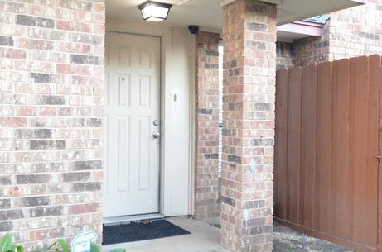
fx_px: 423
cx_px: 179
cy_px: 123
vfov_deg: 33.2
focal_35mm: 40
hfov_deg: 48.5
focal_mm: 12
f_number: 5.6
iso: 3200
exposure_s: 1/125
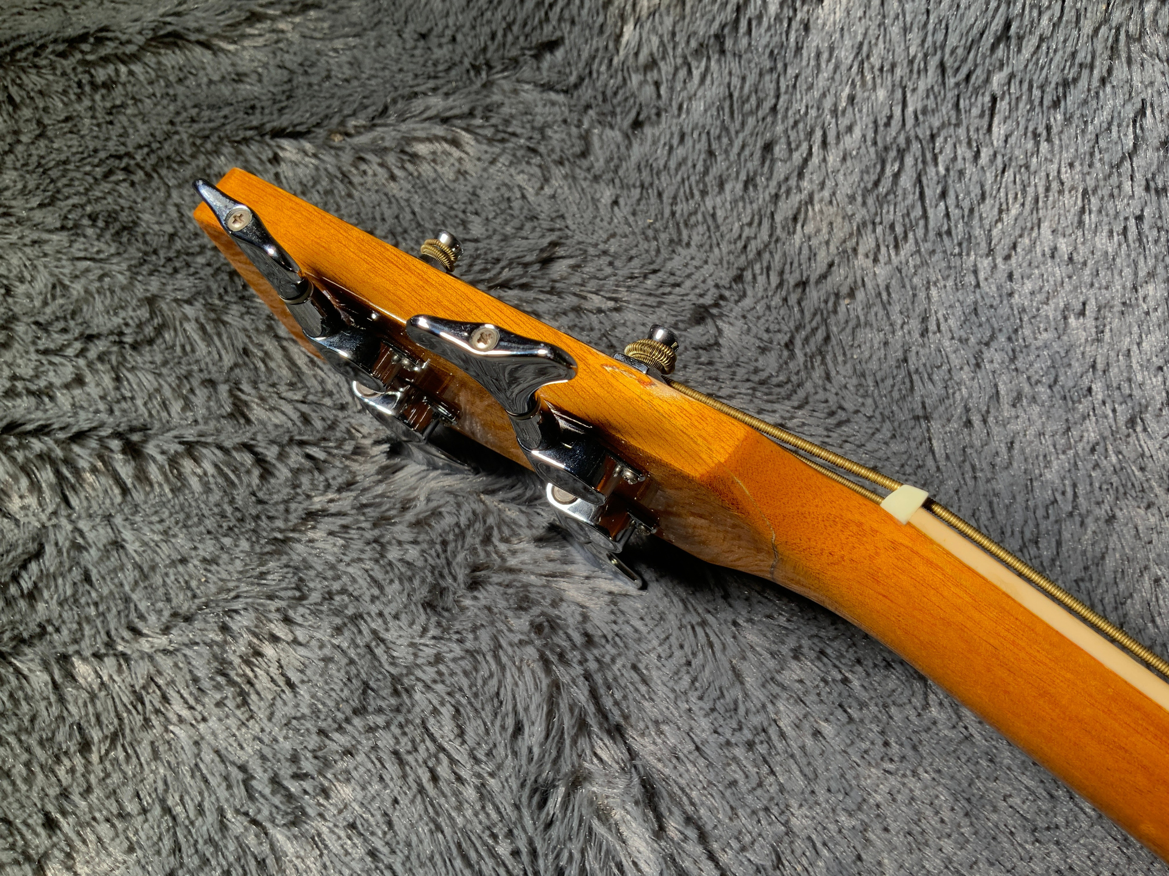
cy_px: 438
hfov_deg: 61.7
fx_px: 979
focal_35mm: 29
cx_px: 584
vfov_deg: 48.2
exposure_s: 1/100
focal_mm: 3
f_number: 1.8
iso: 16
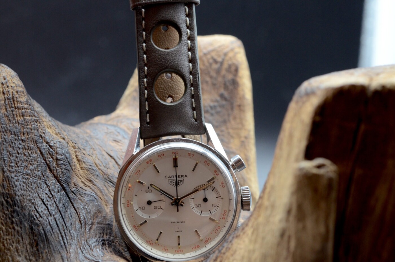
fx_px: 986
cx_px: 198
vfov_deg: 15.1
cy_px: 131
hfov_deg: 22.7
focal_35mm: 90
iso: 1400
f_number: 10
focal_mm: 60
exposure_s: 1/40
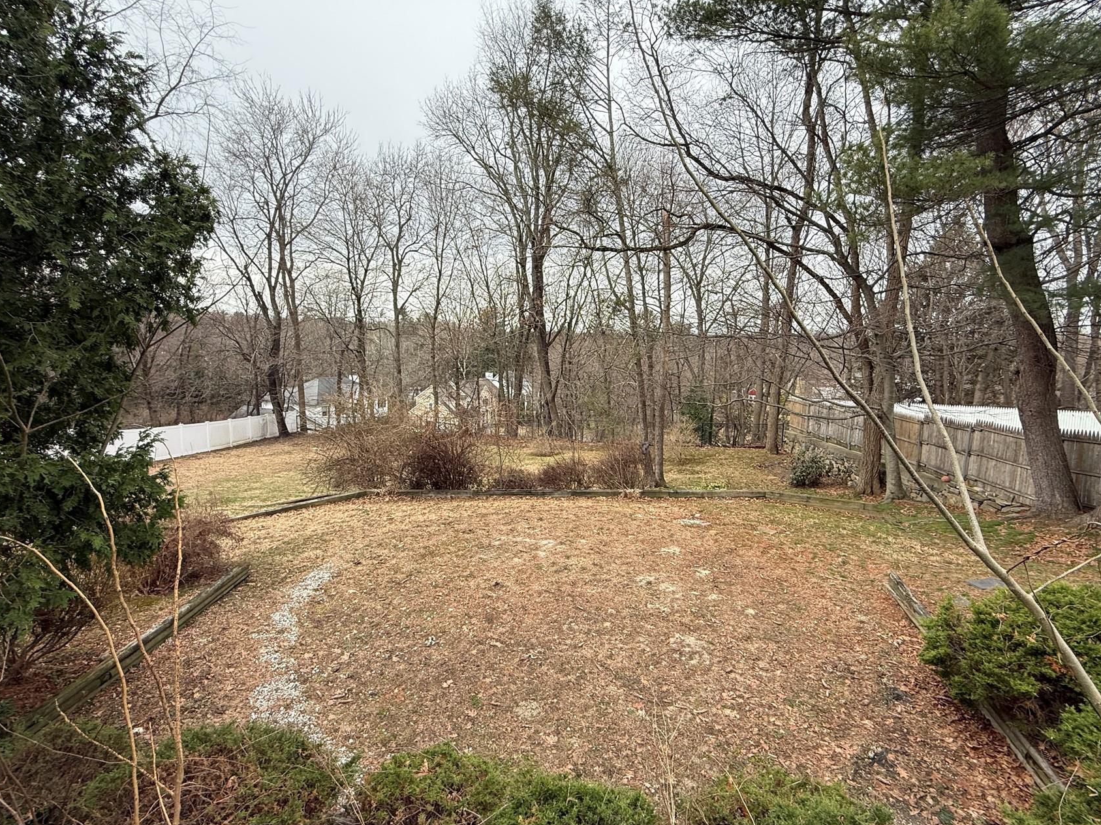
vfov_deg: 74.7
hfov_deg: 91.0
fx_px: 541
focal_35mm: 17
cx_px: 555
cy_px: 402
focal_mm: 2.22
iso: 50
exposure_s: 1/607
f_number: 2.2
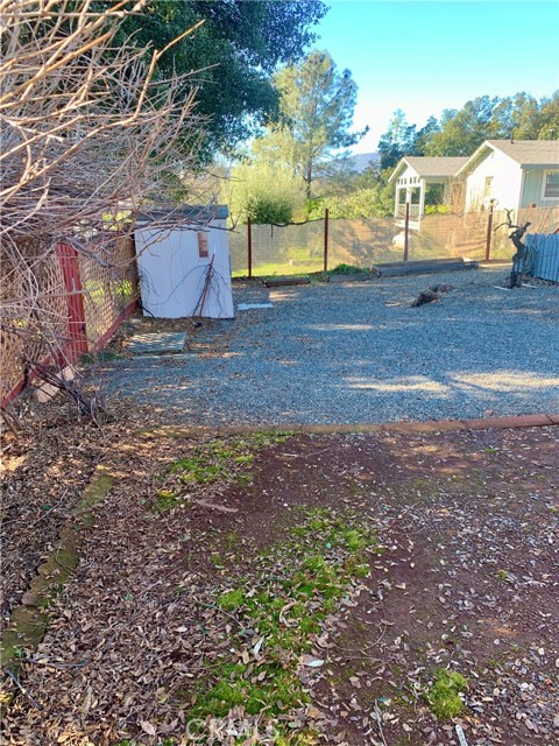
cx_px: 280
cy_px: 373
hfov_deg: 53.1
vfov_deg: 67.3
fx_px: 560
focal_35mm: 26
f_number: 1.8
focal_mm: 4.25
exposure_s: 1/122
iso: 25
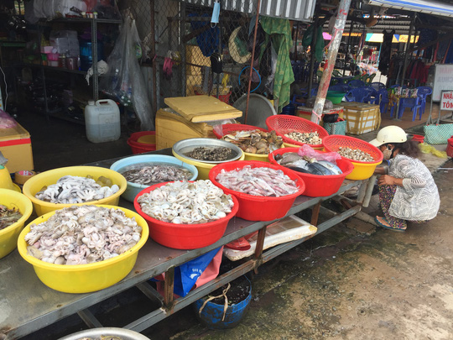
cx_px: 226
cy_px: 170
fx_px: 380
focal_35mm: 29
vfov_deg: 48.2
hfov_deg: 61.7
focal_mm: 4.15
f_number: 2.2
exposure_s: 1/430
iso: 32
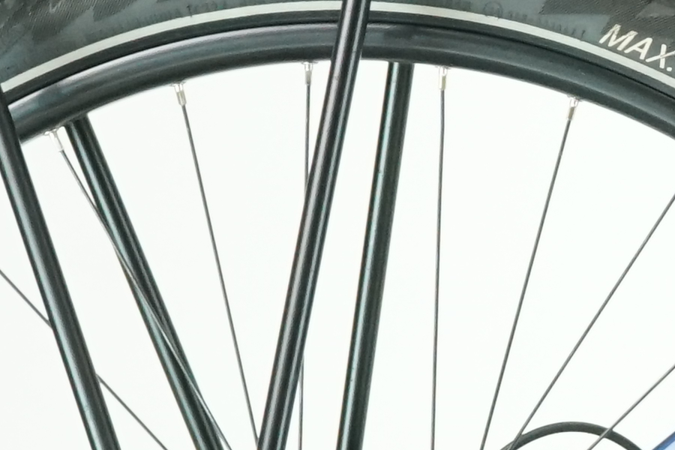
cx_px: 1737
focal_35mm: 360
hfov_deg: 5.5
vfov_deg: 3.8
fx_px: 6749
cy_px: 218
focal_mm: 54
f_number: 5
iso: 2500
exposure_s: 1/200
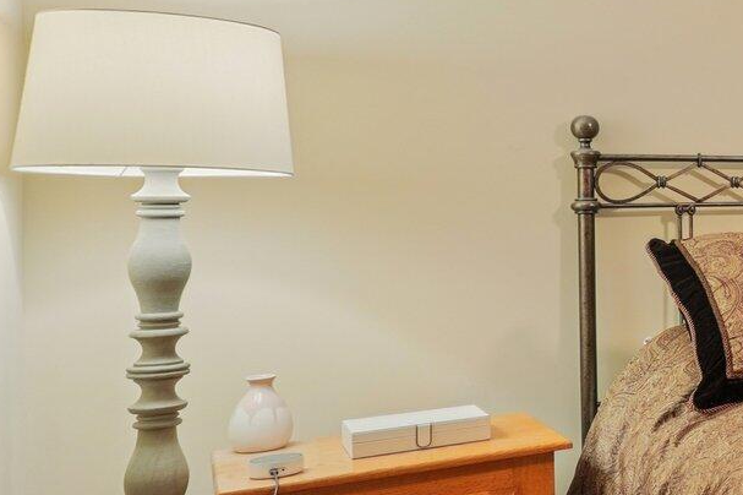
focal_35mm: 54
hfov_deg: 24.0
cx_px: 1240
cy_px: 194
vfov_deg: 25.0
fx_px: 1114
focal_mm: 16
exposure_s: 1/4
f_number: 8
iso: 400
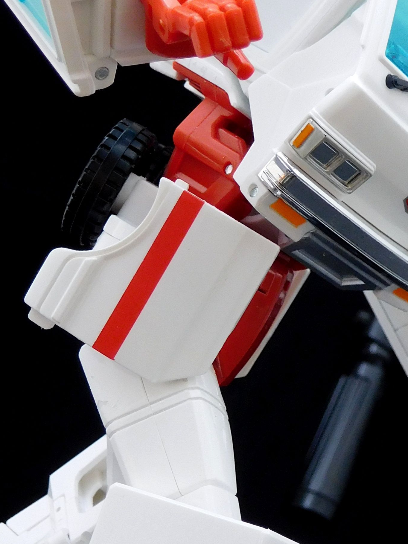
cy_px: 421
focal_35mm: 114
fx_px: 1792
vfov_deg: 17.2
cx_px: 381
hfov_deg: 12.9
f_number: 4
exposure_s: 1/1.6
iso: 200
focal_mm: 8
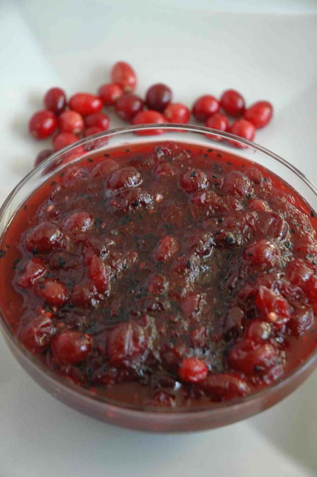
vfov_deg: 19.5
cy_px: 238
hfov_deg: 13.0
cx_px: 158
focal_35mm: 105
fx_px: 1389
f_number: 5.6
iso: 400
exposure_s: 1/25
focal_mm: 70
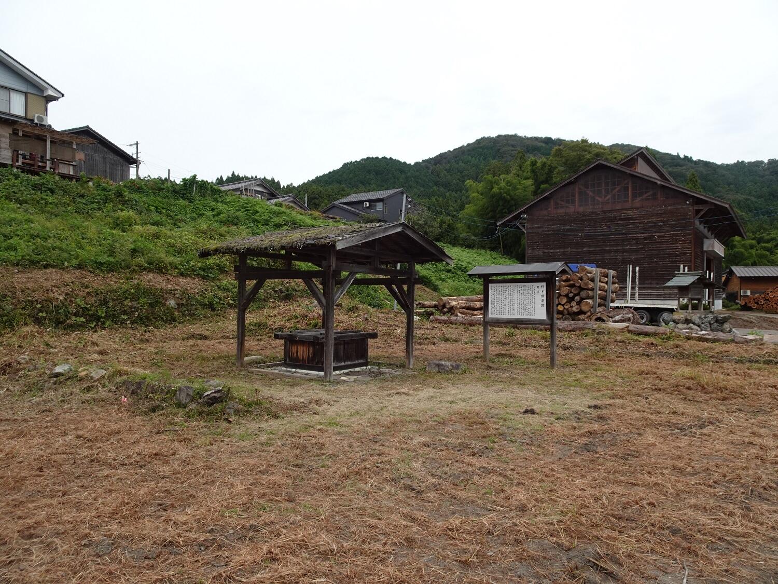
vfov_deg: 56.8
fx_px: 539
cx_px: 389
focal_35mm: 24
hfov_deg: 71.6
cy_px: 292
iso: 80
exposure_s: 1/400
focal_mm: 4.2
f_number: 3.5
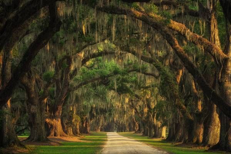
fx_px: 770
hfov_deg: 17.1
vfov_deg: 11.4
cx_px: 116
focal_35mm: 120
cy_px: 77
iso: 100
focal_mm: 120
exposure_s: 1/4
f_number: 16
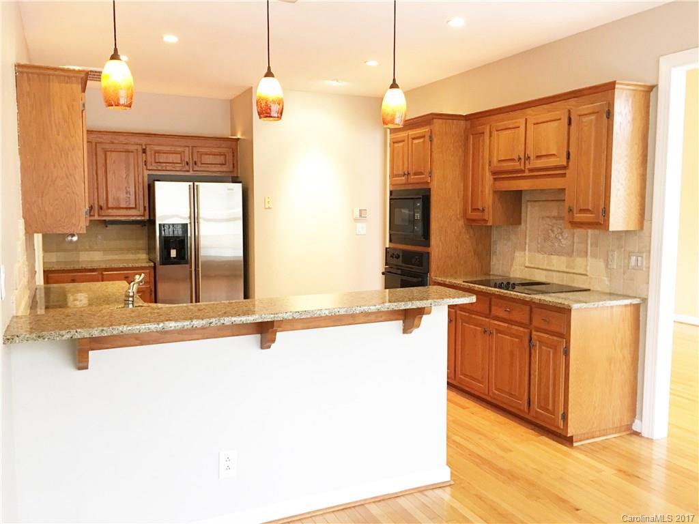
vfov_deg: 48.2
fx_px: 586
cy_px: 262
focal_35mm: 29
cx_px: 350
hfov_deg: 61.7
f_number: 2.2
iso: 64
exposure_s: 1/15
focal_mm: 4.15
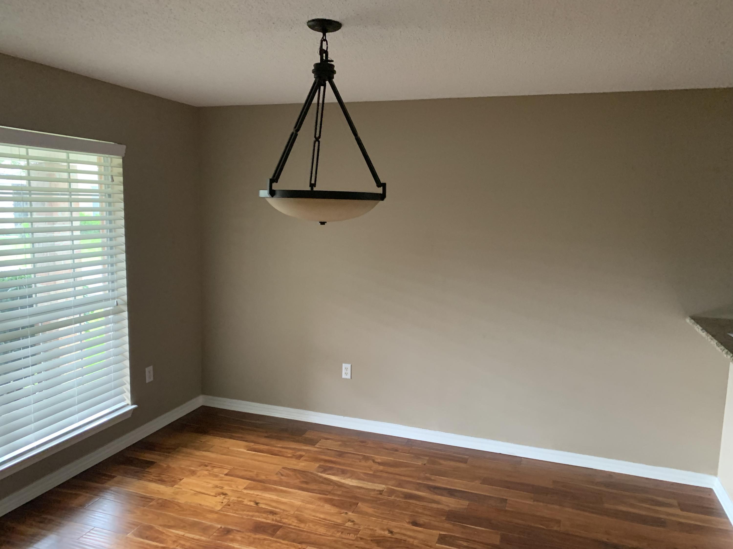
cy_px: 274
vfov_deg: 53.1
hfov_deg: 67.3
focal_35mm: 26
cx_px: 366
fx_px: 551
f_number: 1.8
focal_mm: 4.25
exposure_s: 1/40
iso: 400
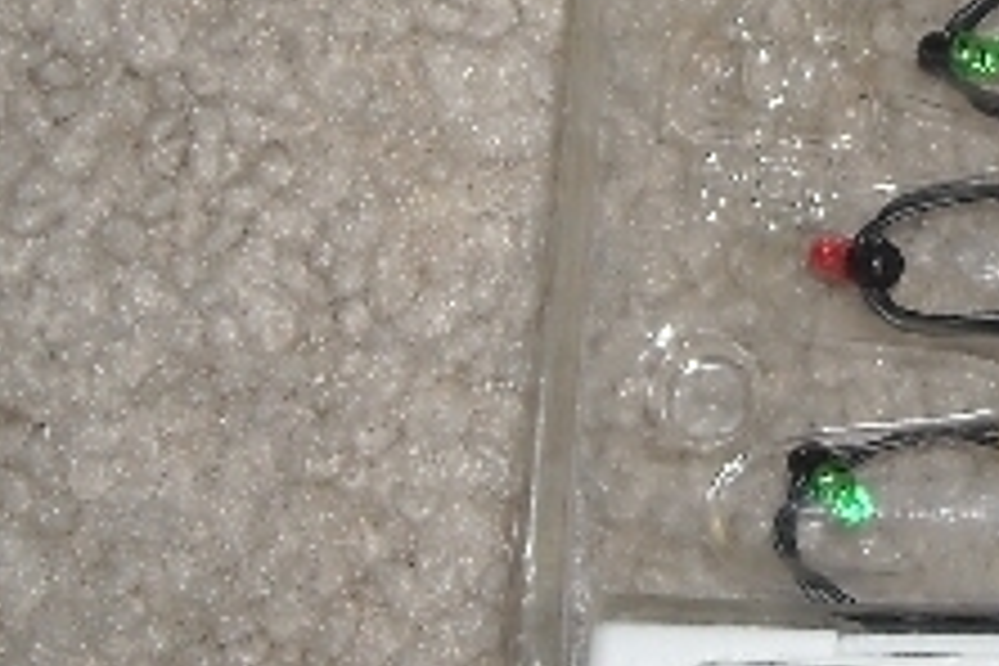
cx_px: 1130
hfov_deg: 11.0
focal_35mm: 184
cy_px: -63
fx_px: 5106
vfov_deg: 7.4
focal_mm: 7.92
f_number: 3.2
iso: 64
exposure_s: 1/60
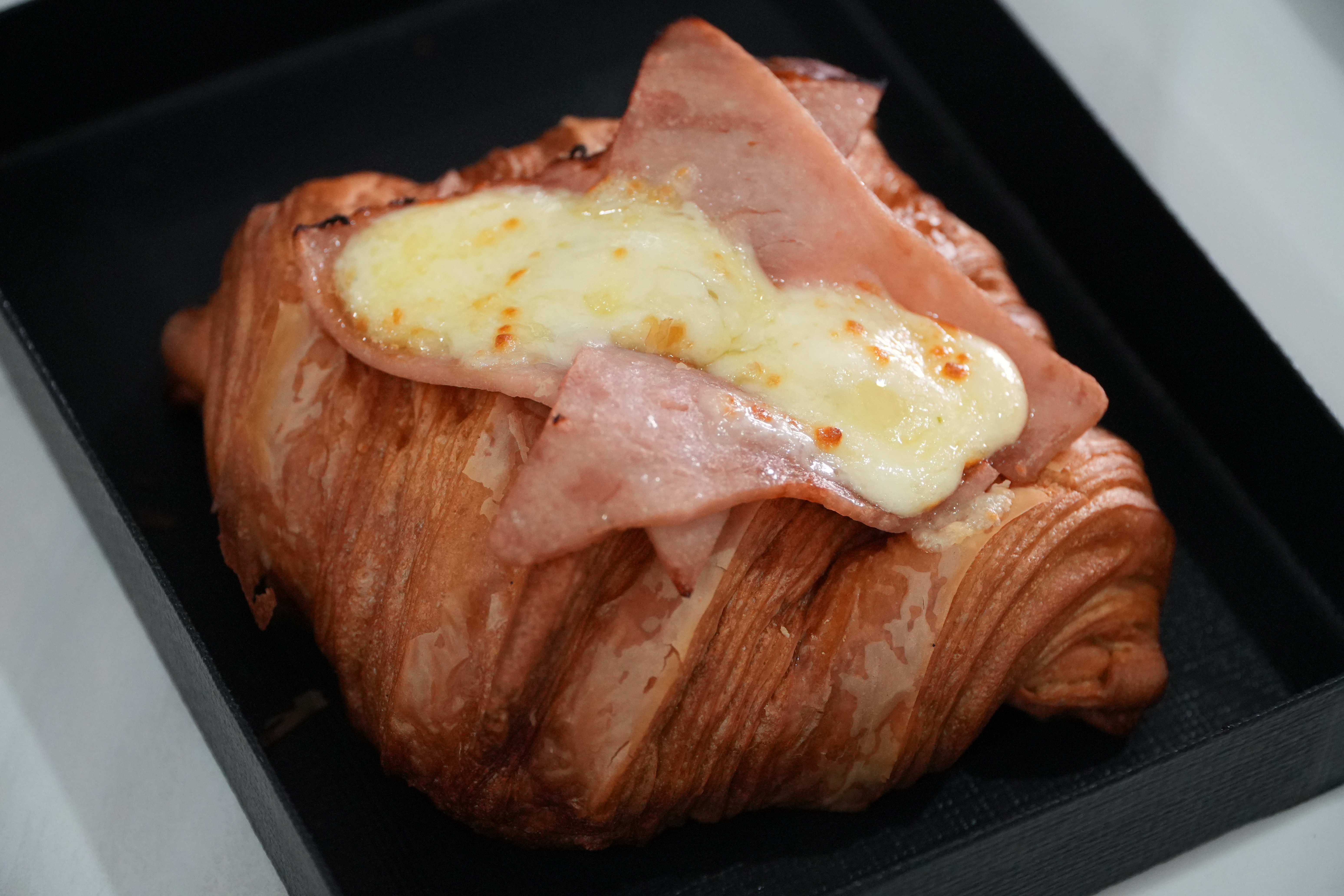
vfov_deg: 16.0
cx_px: 672
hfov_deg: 23.8
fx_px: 3192
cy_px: 448
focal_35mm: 86
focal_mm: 57
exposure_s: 1/100
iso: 3200
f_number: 4
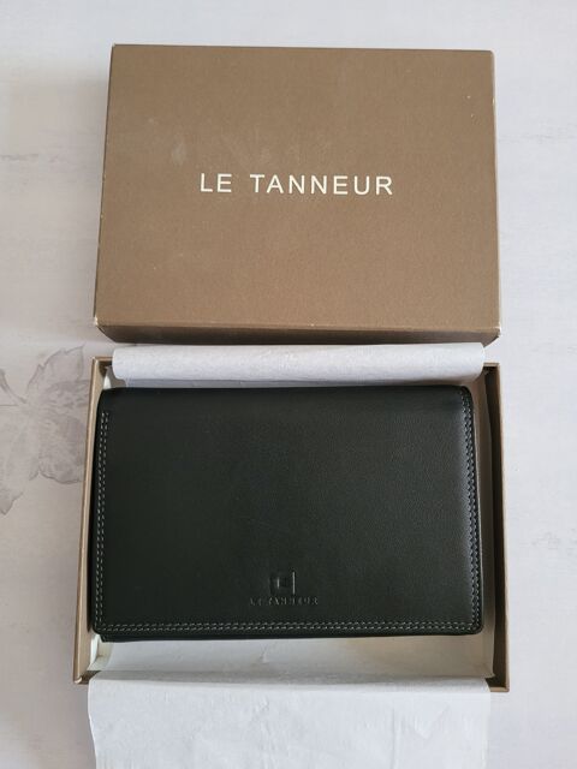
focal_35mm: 26
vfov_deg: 67.3
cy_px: 384
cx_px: 288
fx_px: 578
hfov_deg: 53.1
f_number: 1.8
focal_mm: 5.4
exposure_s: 1/50
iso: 500
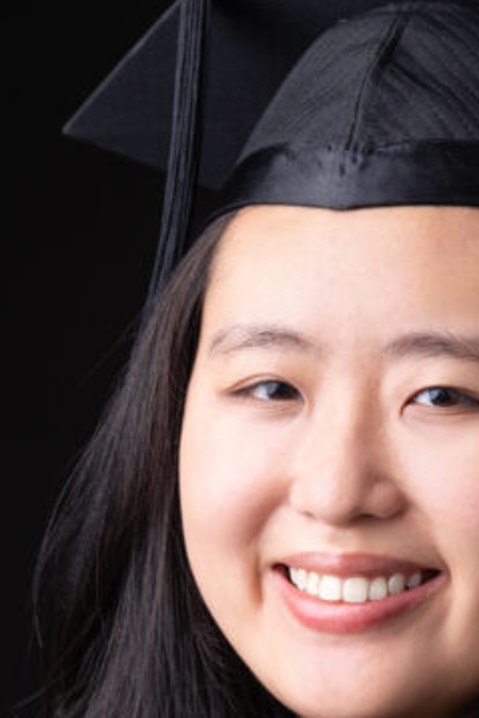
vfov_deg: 6.0
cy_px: 792
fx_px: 6779
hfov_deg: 4.0
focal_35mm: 340
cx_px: 408
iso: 160
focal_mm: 119
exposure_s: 1/125
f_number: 8
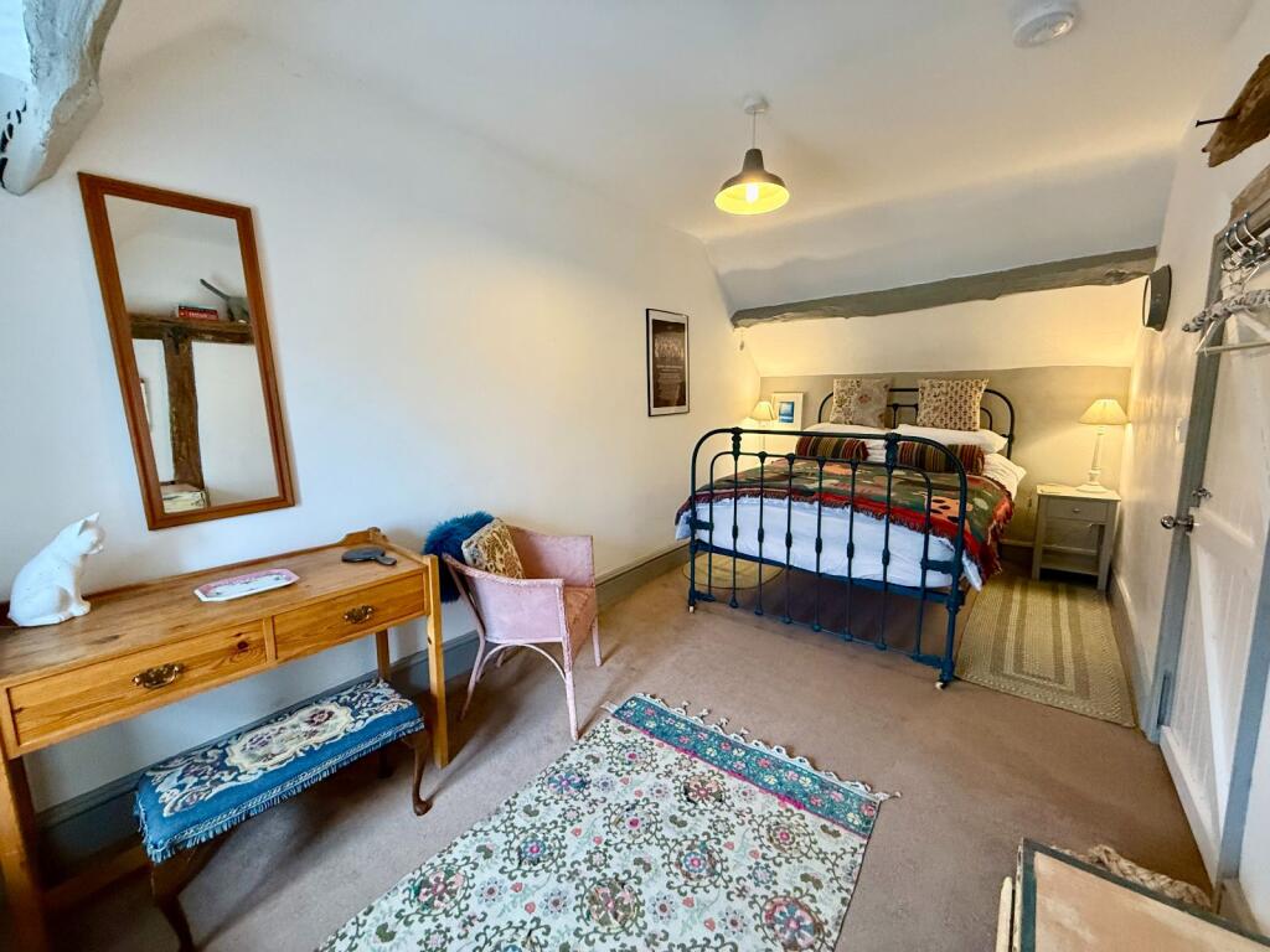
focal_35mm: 14
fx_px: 514
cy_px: 476
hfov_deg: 102.1
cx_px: 635
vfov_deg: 85.7
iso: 400
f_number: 2.2
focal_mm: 2.22
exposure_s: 1/50
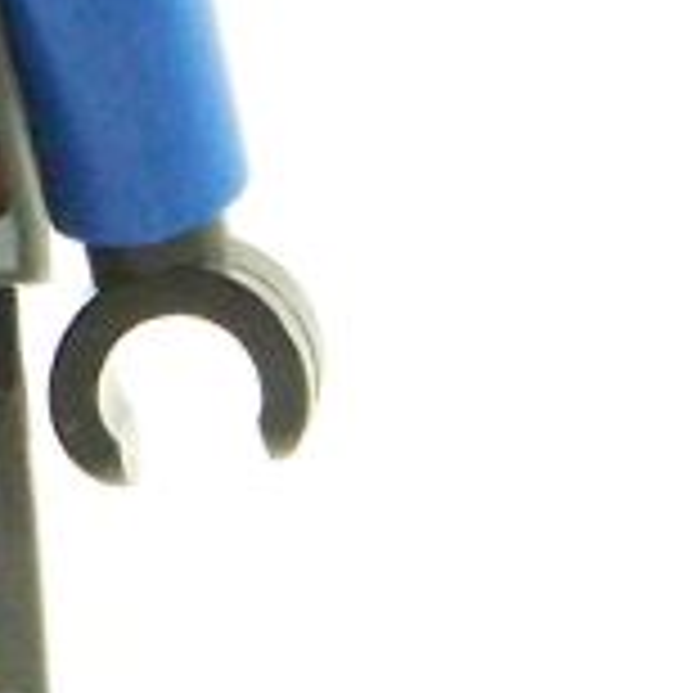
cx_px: -292
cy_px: -117
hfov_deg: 2.8
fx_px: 13952
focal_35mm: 616
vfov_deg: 2.8
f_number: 4
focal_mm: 17.5
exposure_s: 1/60
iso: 400
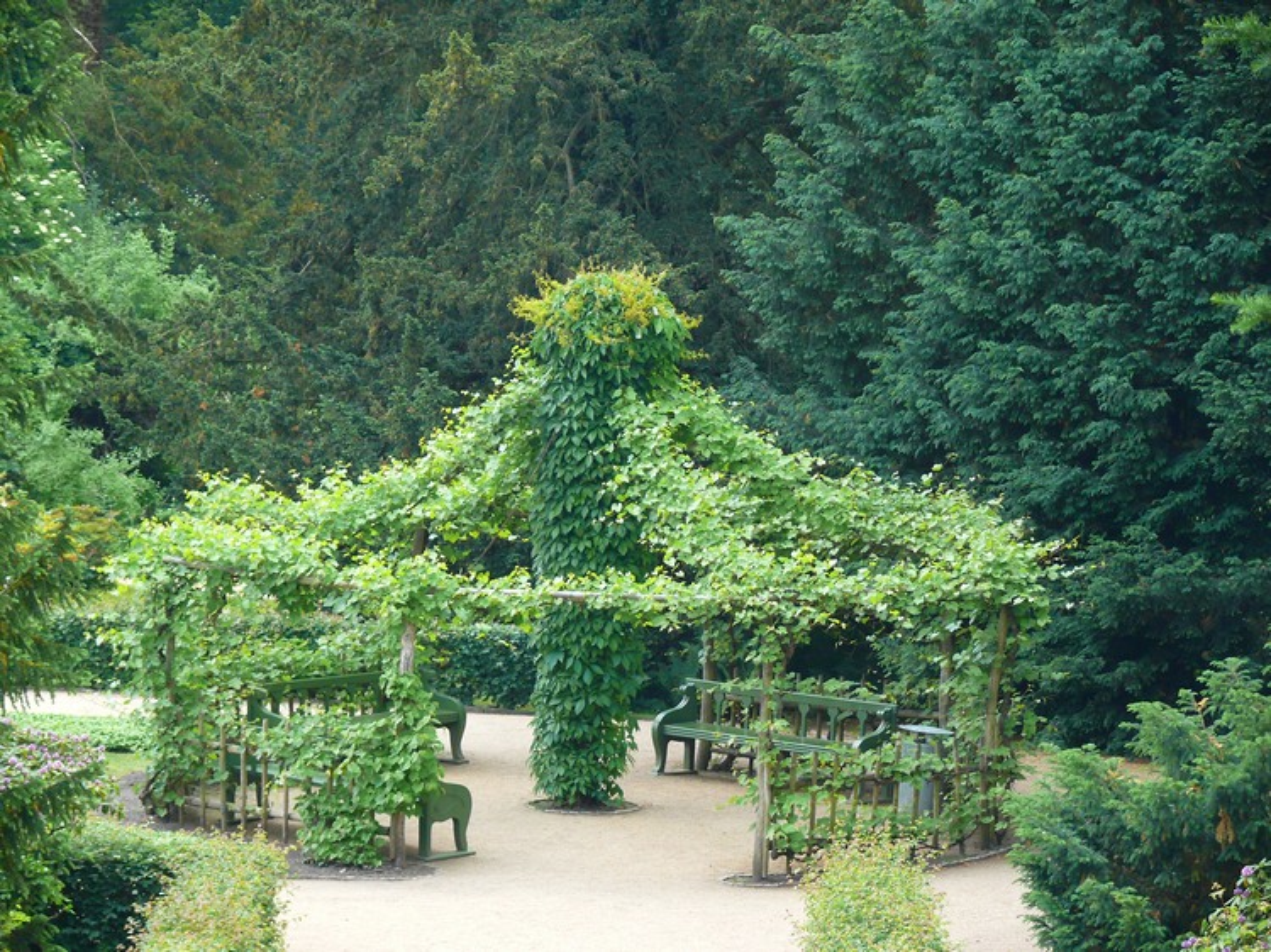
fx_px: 5175
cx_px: 636
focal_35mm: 141
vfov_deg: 10.5
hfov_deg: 14.0
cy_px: 476
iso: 200
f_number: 3.6
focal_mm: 29.9
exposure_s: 1/100
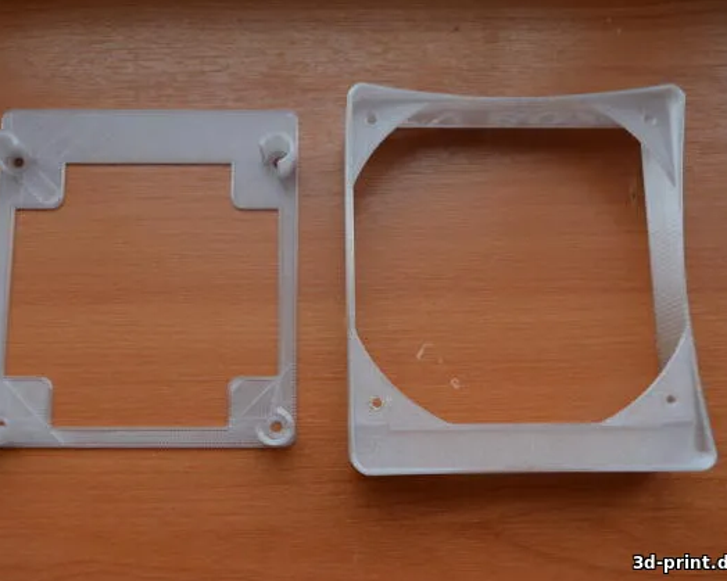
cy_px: 292
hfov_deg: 46.2
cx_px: 347
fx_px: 851
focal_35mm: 40
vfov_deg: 37.7
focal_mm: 23
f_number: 5.6
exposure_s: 1/125
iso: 200
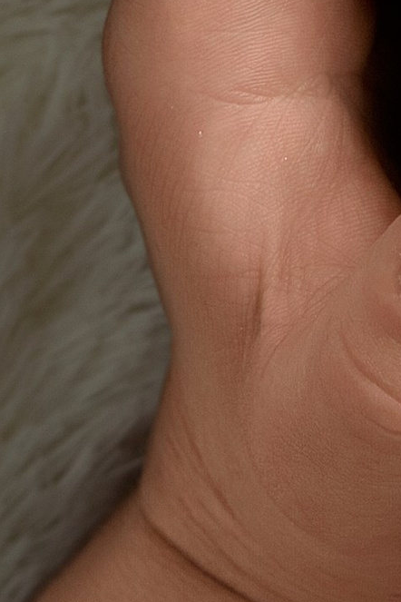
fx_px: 4645
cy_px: -484
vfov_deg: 7.2
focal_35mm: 278
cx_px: 928
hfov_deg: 4.8
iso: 100
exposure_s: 1/160
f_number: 6.3
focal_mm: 48
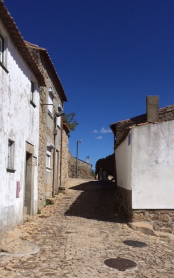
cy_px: 164
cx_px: 100
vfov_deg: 48.0
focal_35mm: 41
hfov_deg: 31.2
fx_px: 311
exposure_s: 1/5882
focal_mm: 4.15
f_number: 2.2
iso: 40
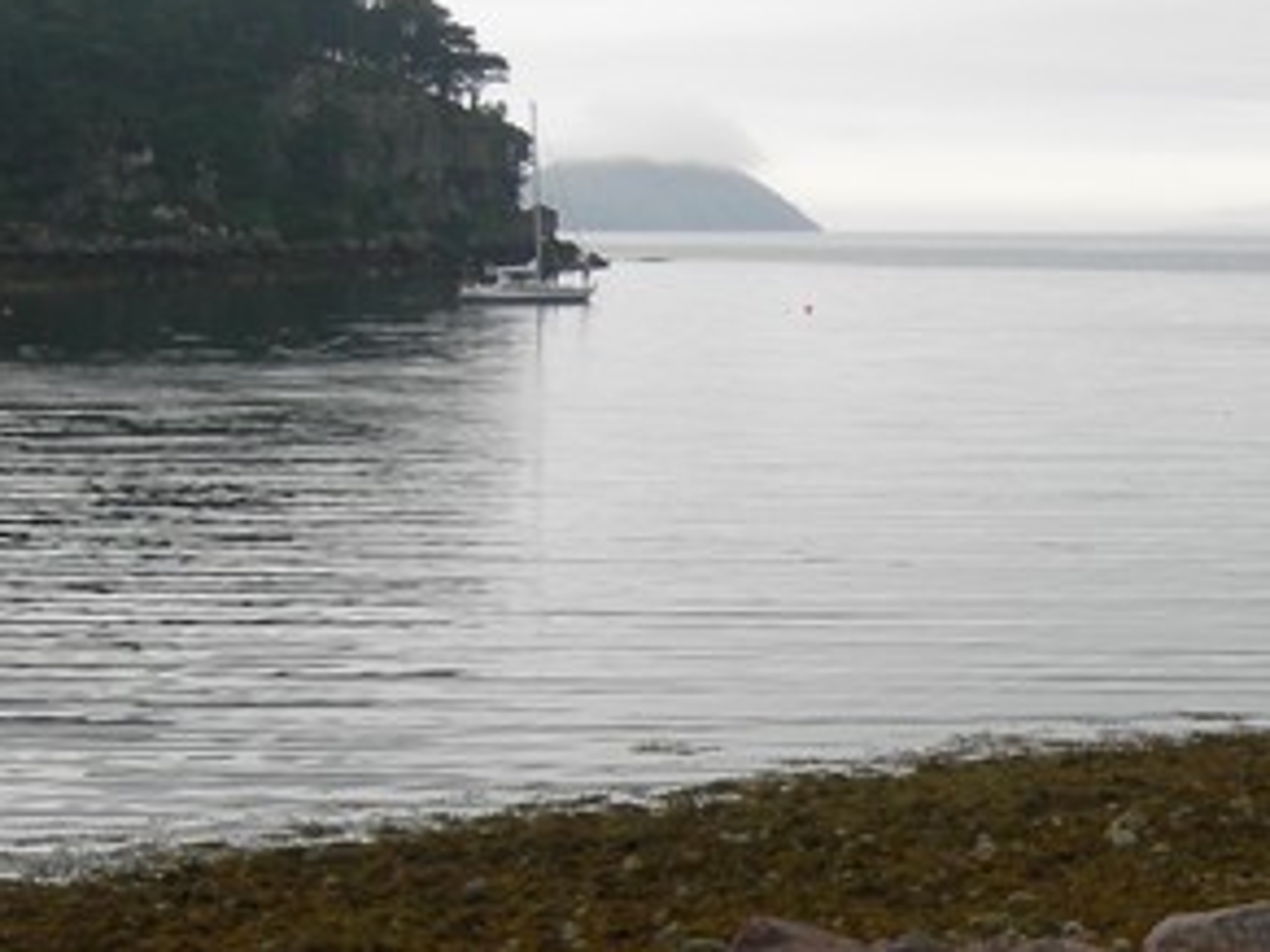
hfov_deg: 18.8
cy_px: 694
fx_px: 3631
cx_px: 1514
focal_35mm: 99
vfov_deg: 14.9
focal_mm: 7.5
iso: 64
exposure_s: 1/66.5
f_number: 3.4
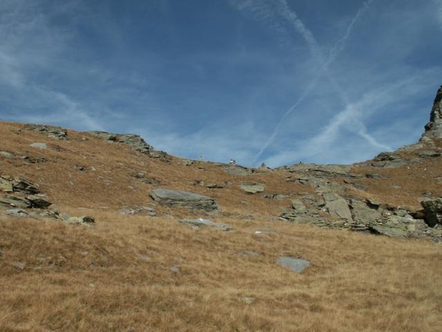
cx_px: 221
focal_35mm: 35
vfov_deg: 40.7
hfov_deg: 52.6
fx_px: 447
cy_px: 166
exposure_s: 1/250
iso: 50
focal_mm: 5.86
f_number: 8
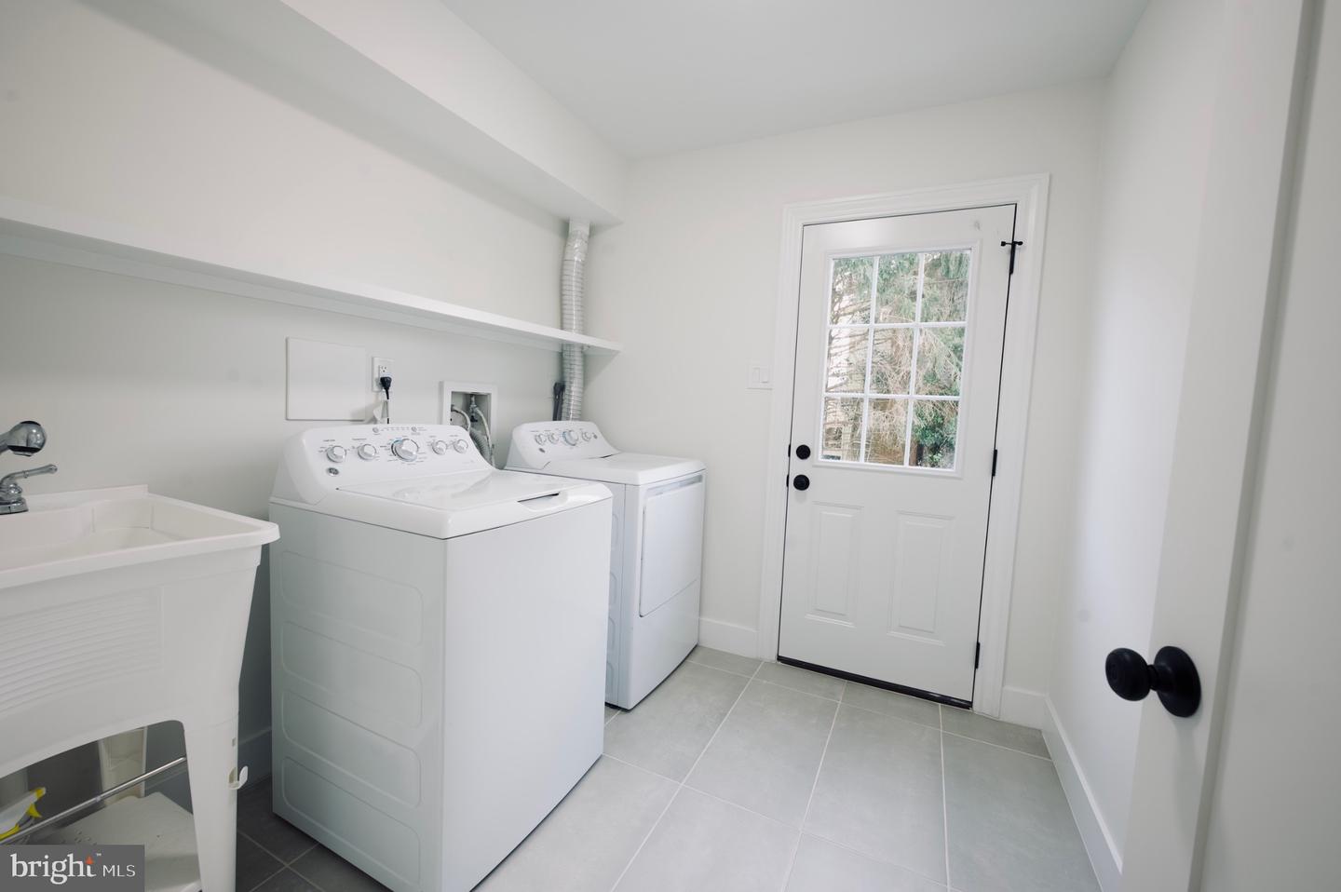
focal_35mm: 14
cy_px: 446
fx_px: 521
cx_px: 670
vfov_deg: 81.1
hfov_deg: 104.3
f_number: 8
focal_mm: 14
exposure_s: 1/3
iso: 100
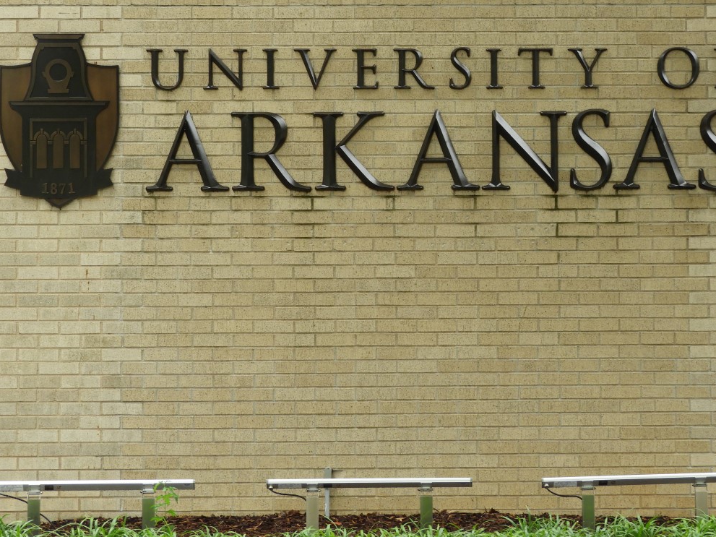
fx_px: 2854
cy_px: 157
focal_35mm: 138
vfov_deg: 10.7
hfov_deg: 14.3
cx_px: 403
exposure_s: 1/60
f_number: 4.8
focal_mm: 17
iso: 140
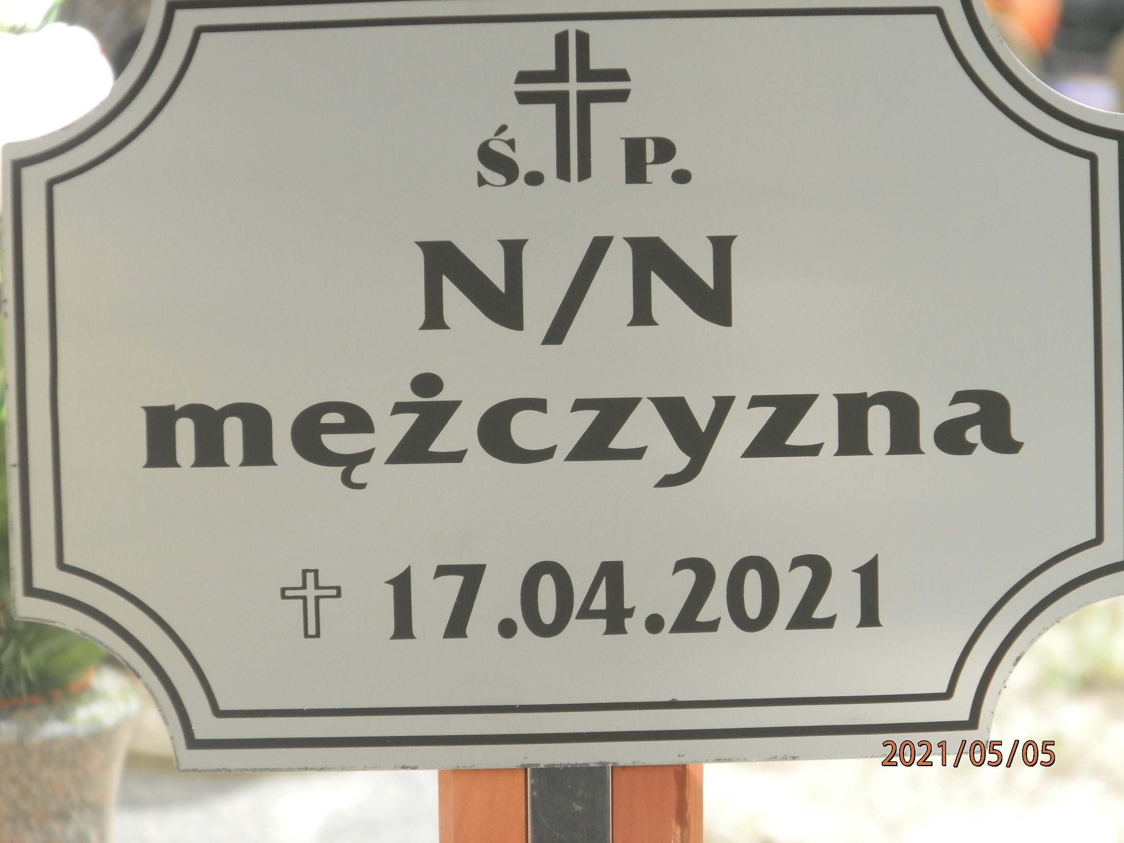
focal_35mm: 335
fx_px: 10878
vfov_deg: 4.4
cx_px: 562
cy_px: 422
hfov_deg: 5.9
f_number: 5.6
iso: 200
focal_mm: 59.8
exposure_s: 1/125
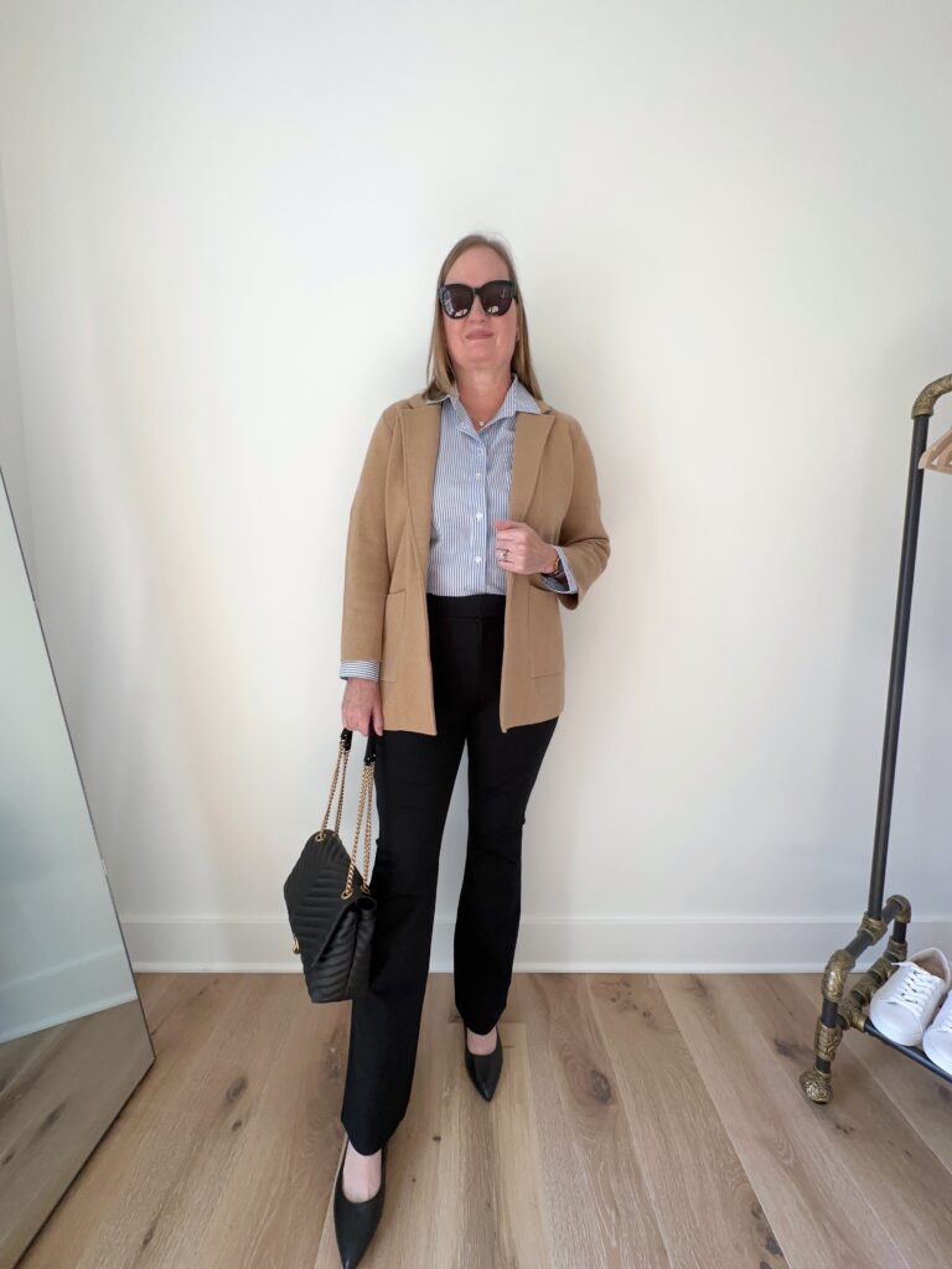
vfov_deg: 102.1
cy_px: 634
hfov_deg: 85.7
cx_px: 476
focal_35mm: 14
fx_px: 513
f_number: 2.2
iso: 64
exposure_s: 1/121
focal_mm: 2.22
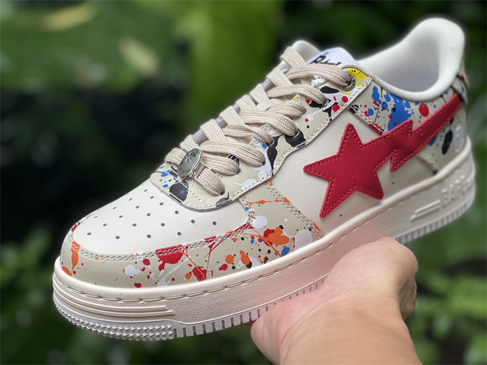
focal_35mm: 64
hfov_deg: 30.3
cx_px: 244
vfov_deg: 22.9
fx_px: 900
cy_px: 182
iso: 40
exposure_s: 1/121
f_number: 2.2
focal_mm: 7.5
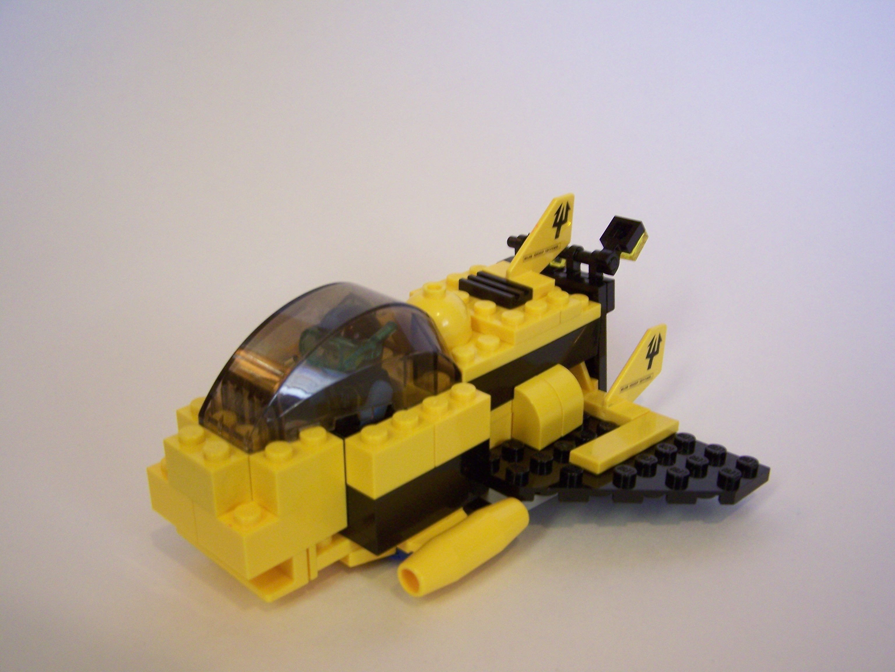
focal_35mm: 38
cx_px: 448
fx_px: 982
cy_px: 336
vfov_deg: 37.7
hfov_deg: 49.0
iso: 160
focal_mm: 6.3
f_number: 2.8
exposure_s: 1/15
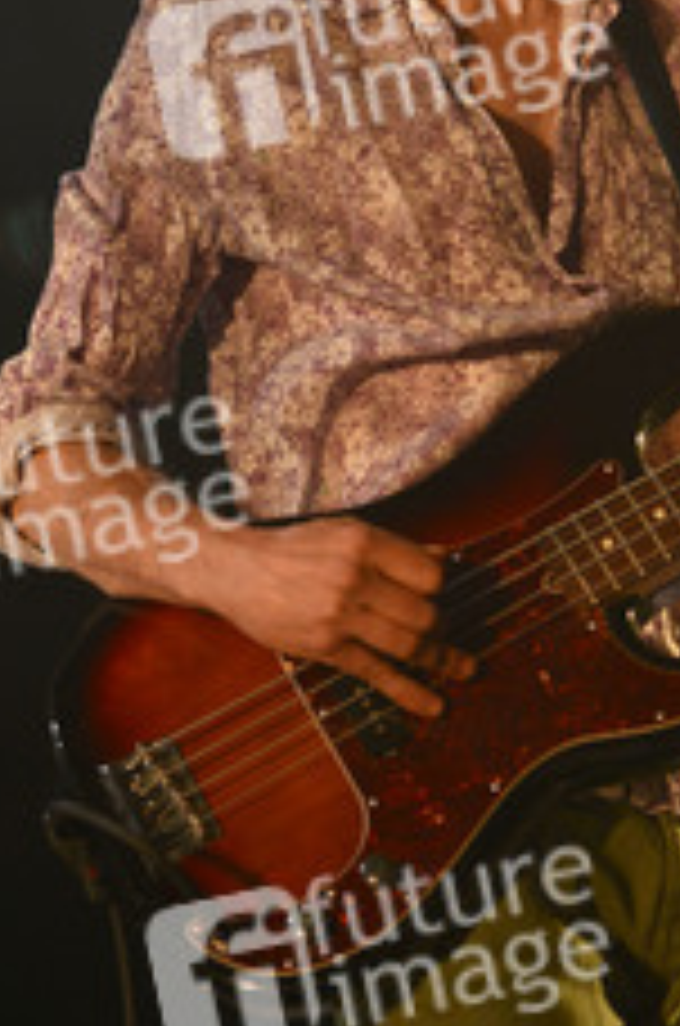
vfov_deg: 16.6
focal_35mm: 123
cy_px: 279
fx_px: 3501
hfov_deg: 11.1
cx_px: 509
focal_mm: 70
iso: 1000
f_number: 2.8
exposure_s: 1/200
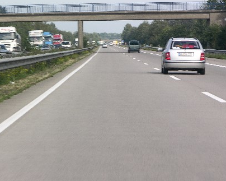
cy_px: 62
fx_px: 1518
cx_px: 100
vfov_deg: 6.8
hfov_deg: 8.5
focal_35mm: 227
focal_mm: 41.1
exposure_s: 1/116
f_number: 6.2
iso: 50
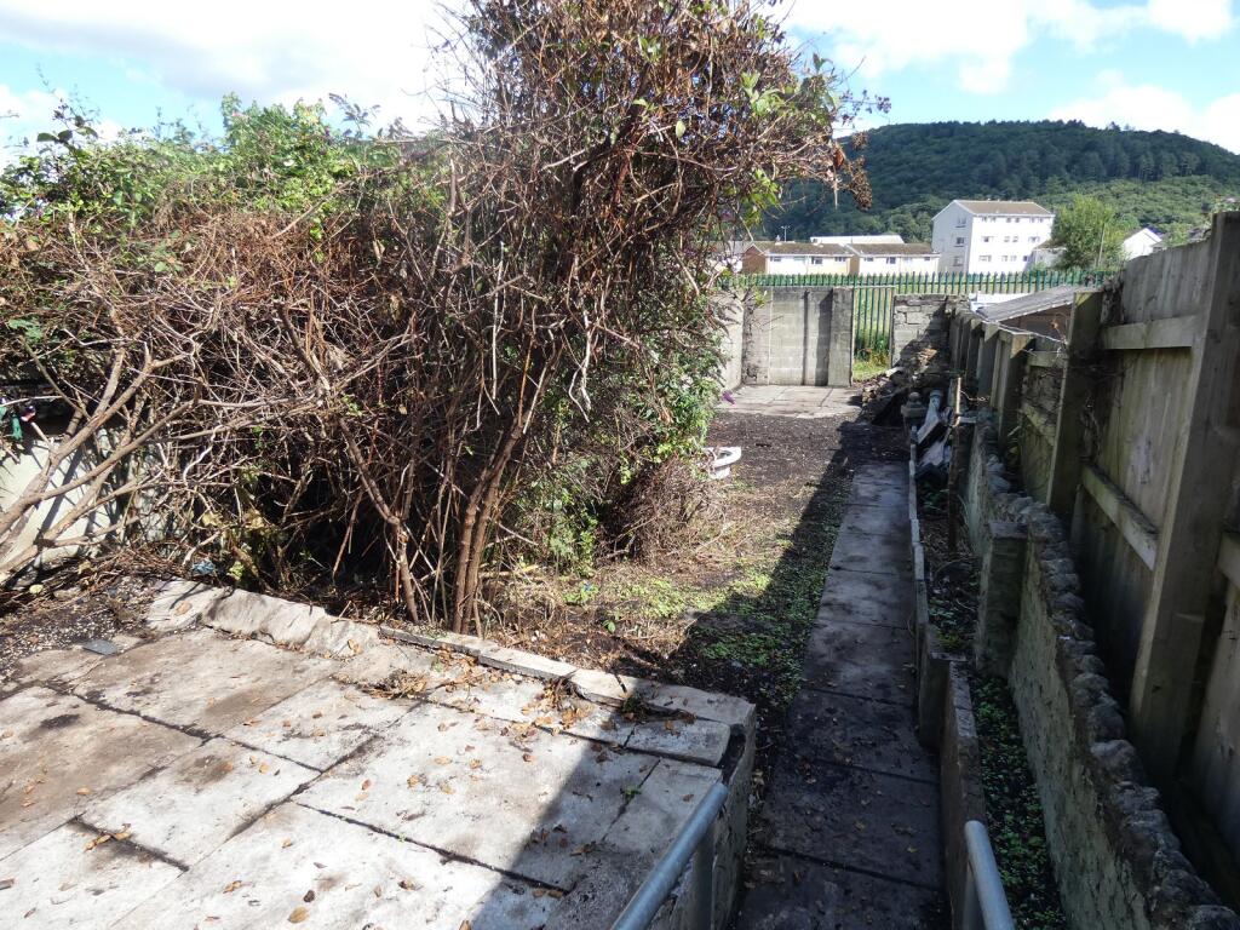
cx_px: 620
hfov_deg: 81.7
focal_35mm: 20
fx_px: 716
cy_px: 465
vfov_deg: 66.0
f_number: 2.8
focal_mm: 3.6
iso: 80
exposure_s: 1/640
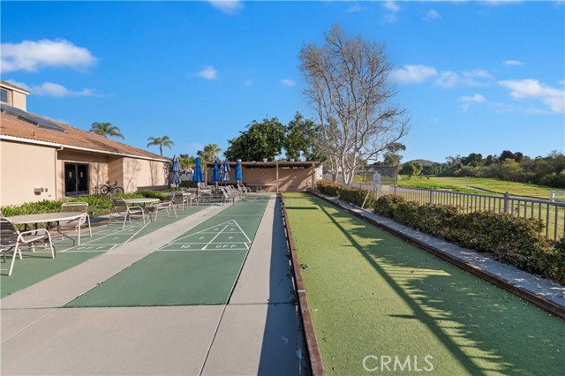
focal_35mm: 14
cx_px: 282
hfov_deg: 104.3
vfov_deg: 81.1
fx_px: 220
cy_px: 188
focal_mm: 14
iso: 800
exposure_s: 1/800
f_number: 13
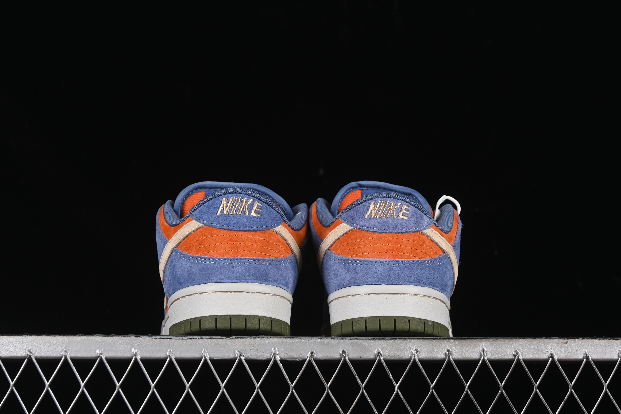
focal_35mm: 75
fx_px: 1294
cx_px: 310
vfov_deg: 18.2
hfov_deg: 27.0
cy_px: 207
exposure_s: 1/80
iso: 160
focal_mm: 50
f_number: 8
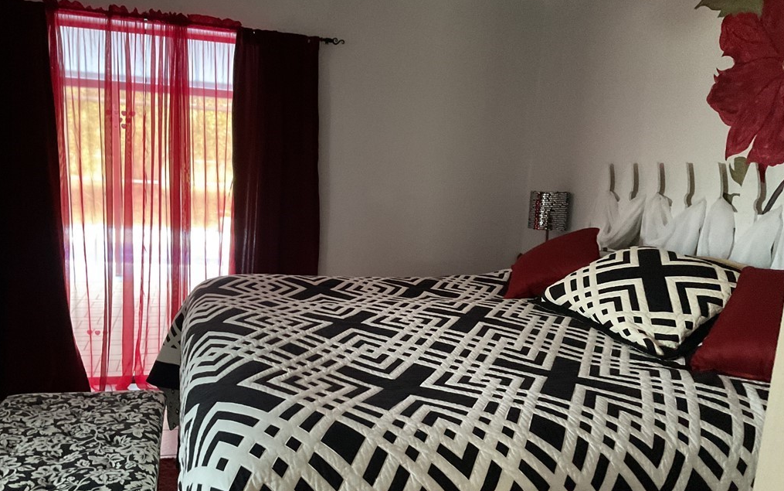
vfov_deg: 40.5
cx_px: 392
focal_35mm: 31
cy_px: 292
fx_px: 663
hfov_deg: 61.2
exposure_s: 1/30
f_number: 1.8
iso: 500
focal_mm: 3
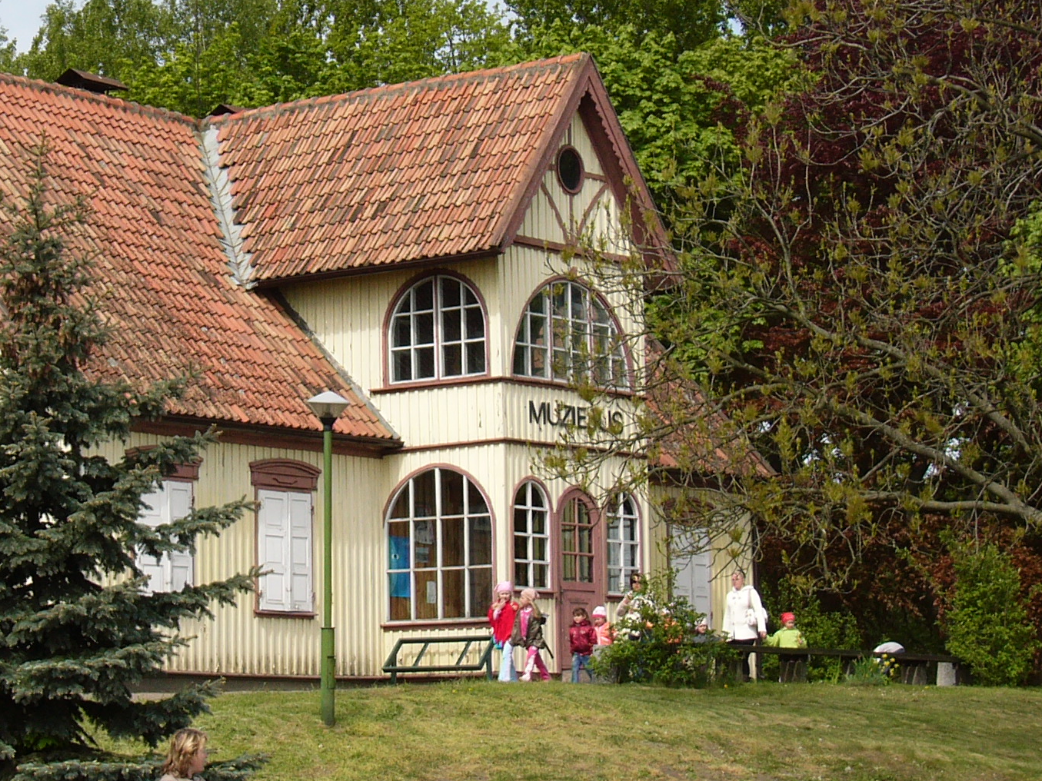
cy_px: 362
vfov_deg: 12.4
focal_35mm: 119
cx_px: 268
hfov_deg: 16.5
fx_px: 3582
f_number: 11.3
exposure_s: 1/60
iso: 50
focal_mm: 11.6
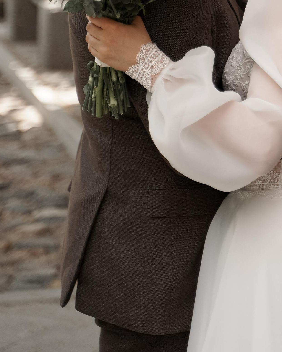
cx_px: 248
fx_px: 1679
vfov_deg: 11.7
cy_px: -84
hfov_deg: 9.6
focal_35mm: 161
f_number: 2.8
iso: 250
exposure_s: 1/1250
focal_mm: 69
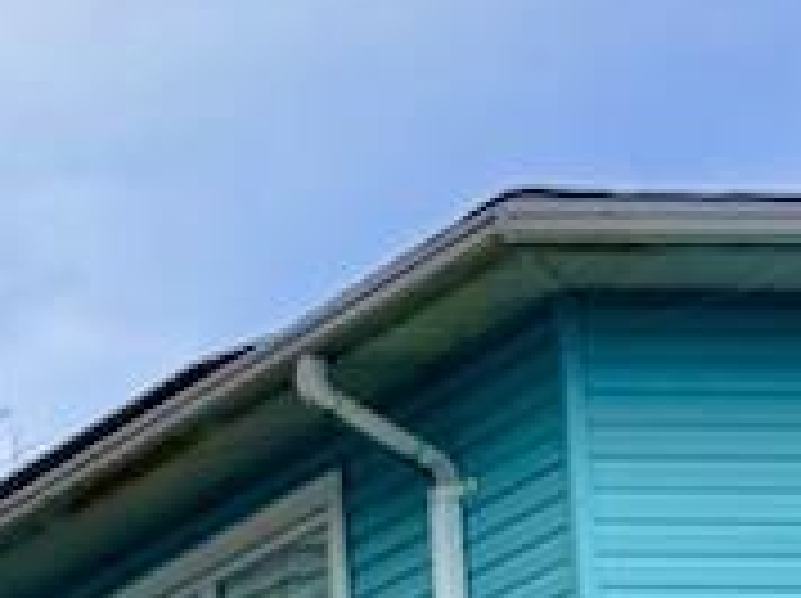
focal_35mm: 173
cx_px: -1746
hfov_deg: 8.9
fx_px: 3998
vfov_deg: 8.2
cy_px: 1196
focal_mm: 6.76
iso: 80
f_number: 1.78
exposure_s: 1/995
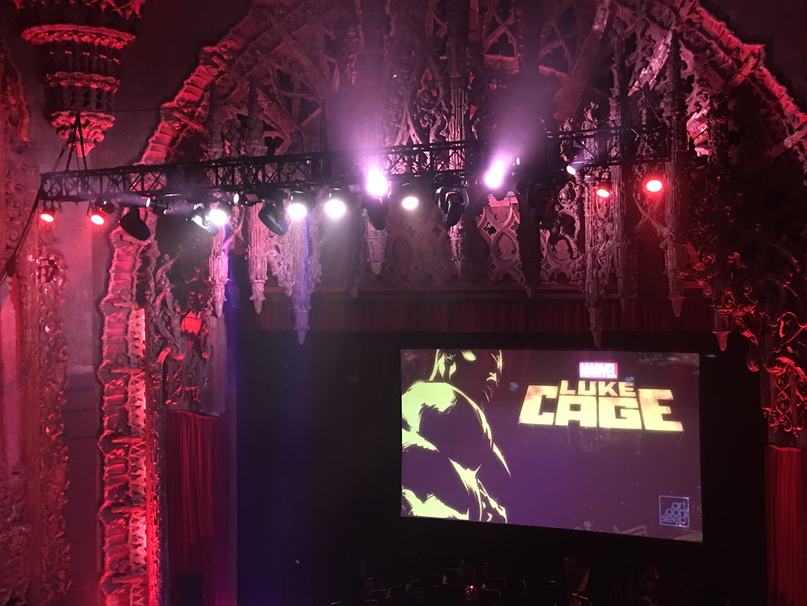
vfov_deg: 37.7
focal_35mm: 38
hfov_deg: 48.6
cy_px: 292
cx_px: 498
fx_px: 886
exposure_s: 1/4
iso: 100
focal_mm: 4.15
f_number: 2.2
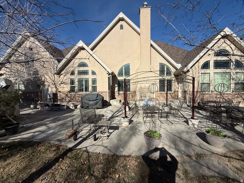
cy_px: 92
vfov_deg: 85.7
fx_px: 99
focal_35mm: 14
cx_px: 122
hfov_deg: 102.1
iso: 50
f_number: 2.2
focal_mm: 2.22
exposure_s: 1/4425
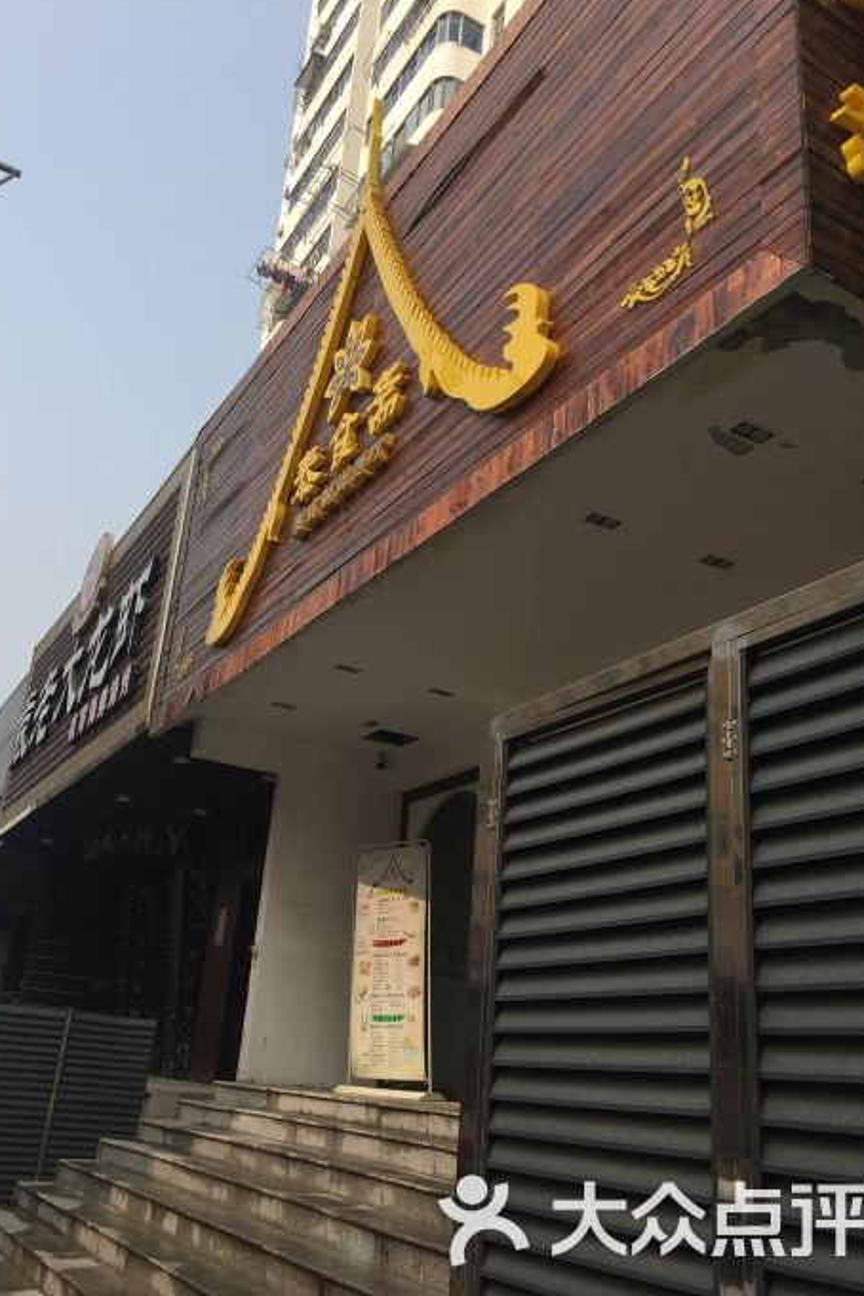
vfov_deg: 60.3
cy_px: 653
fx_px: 1116
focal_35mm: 31
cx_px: 416
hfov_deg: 42.3
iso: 25
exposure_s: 1/874
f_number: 2.2
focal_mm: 4.15
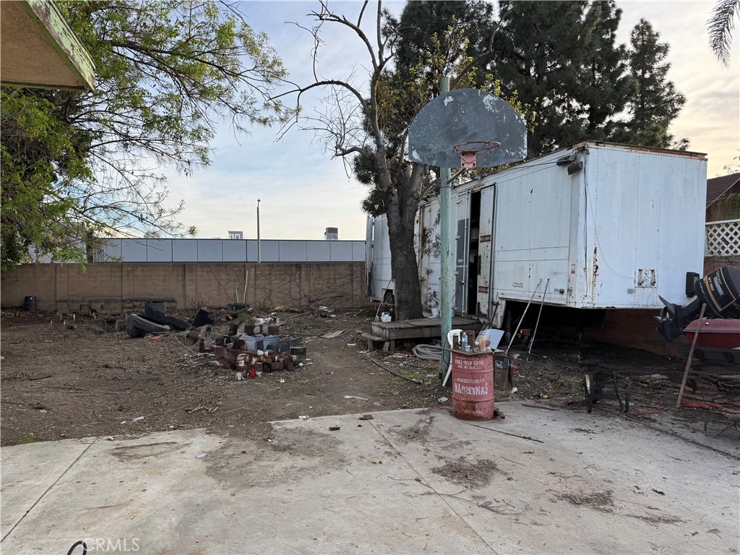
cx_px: 370
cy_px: 278
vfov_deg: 56.8
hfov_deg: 71.6
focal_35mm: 24
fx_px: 513
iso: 80
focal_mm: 6.76
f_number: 1.78
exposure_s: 1/1042
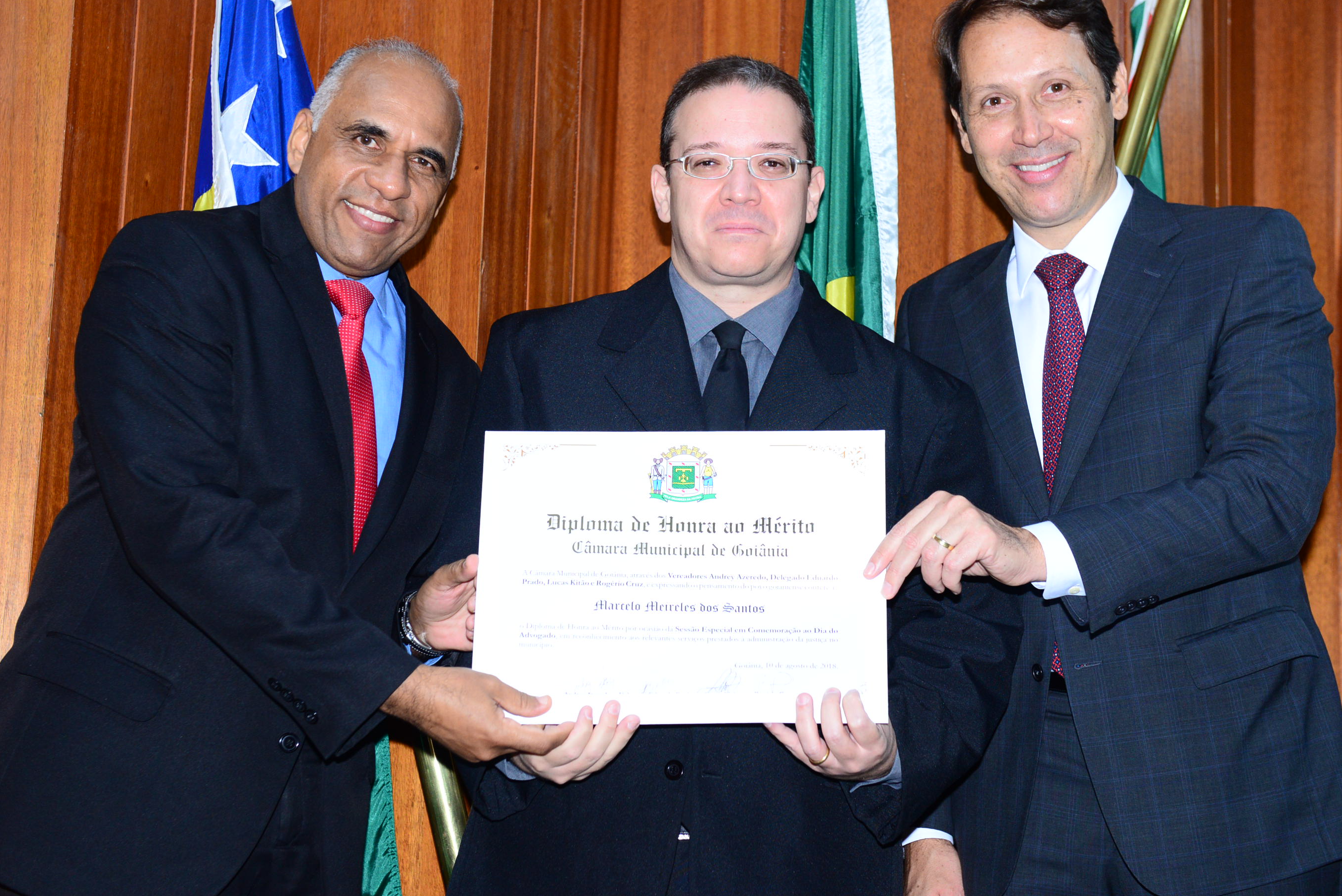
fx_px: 2573
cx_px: 674
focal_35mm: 69
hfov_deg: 29.2
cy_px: 409
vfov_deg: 19.7
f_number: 4.5
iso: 1600
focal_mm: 62
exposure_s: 1/125
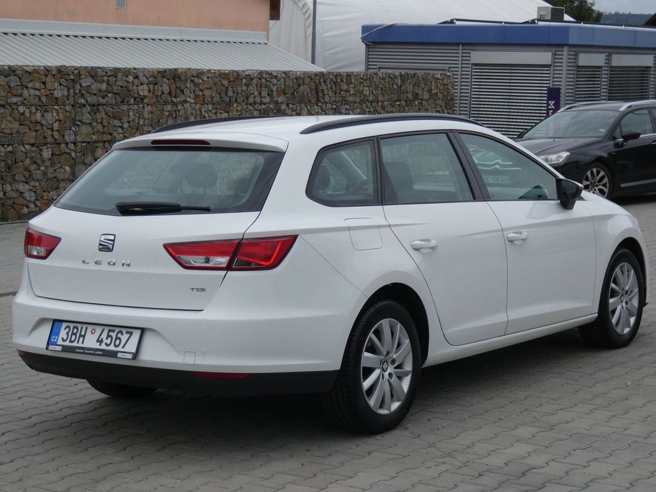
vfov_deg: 20.4
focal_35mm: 72
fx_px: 1364
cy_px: 246
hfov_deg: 27.0
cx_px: 328
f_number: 4.3
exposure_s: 1/500
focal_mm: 12.9
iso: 80
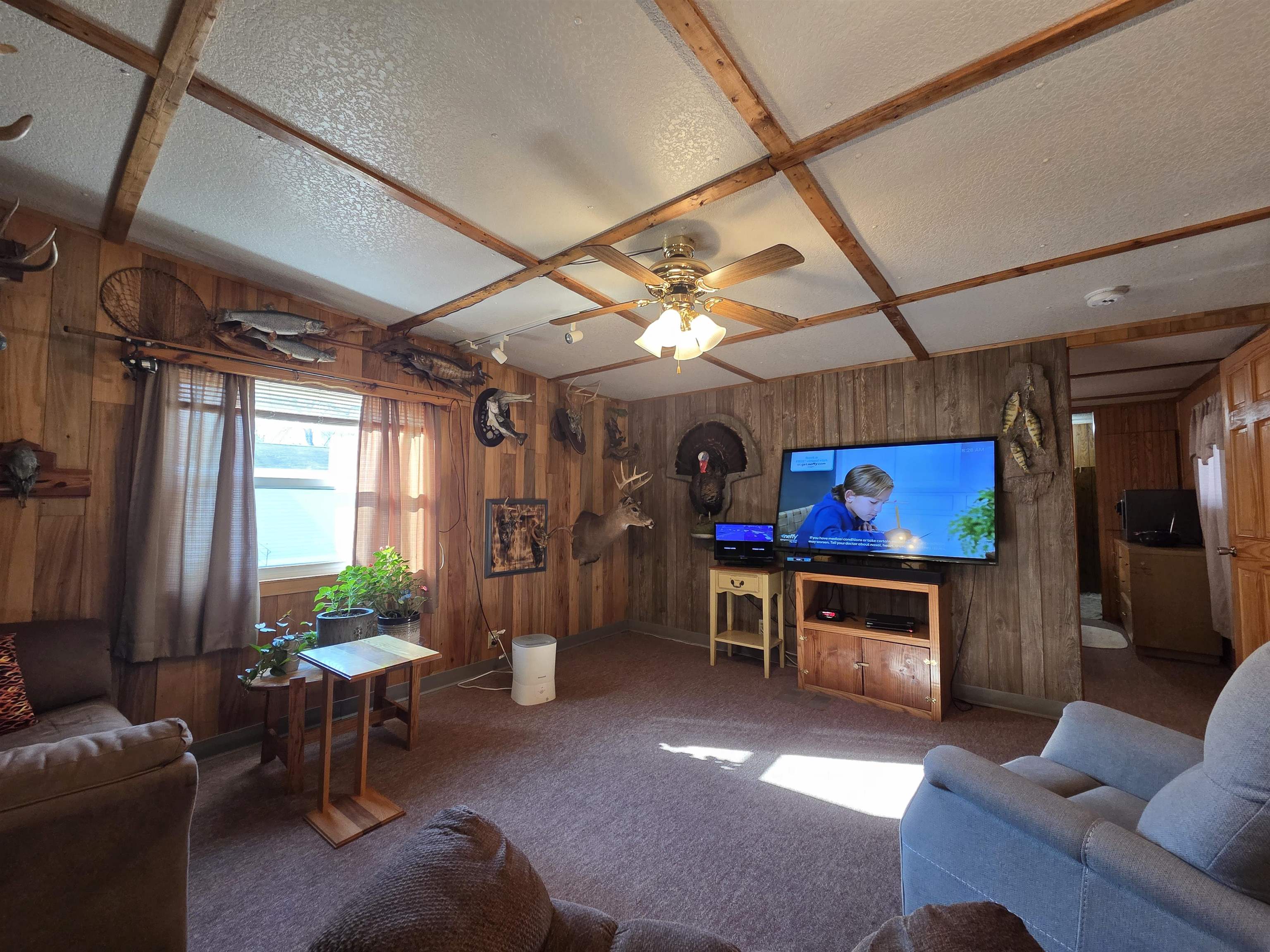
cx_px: 635
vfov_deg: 89.9
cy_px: 476
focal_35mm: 13
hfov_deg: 106.2
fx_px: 477
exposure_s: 1/60
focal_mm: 2.2
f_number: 2.2
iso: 200
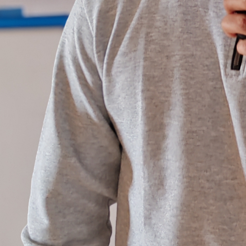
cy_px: 66
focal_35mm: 139
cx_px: 231
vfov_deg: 12.5
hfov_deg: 12.4
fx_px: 1118
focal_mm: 6.12
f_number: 2.4
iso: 5000
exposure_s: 1/33
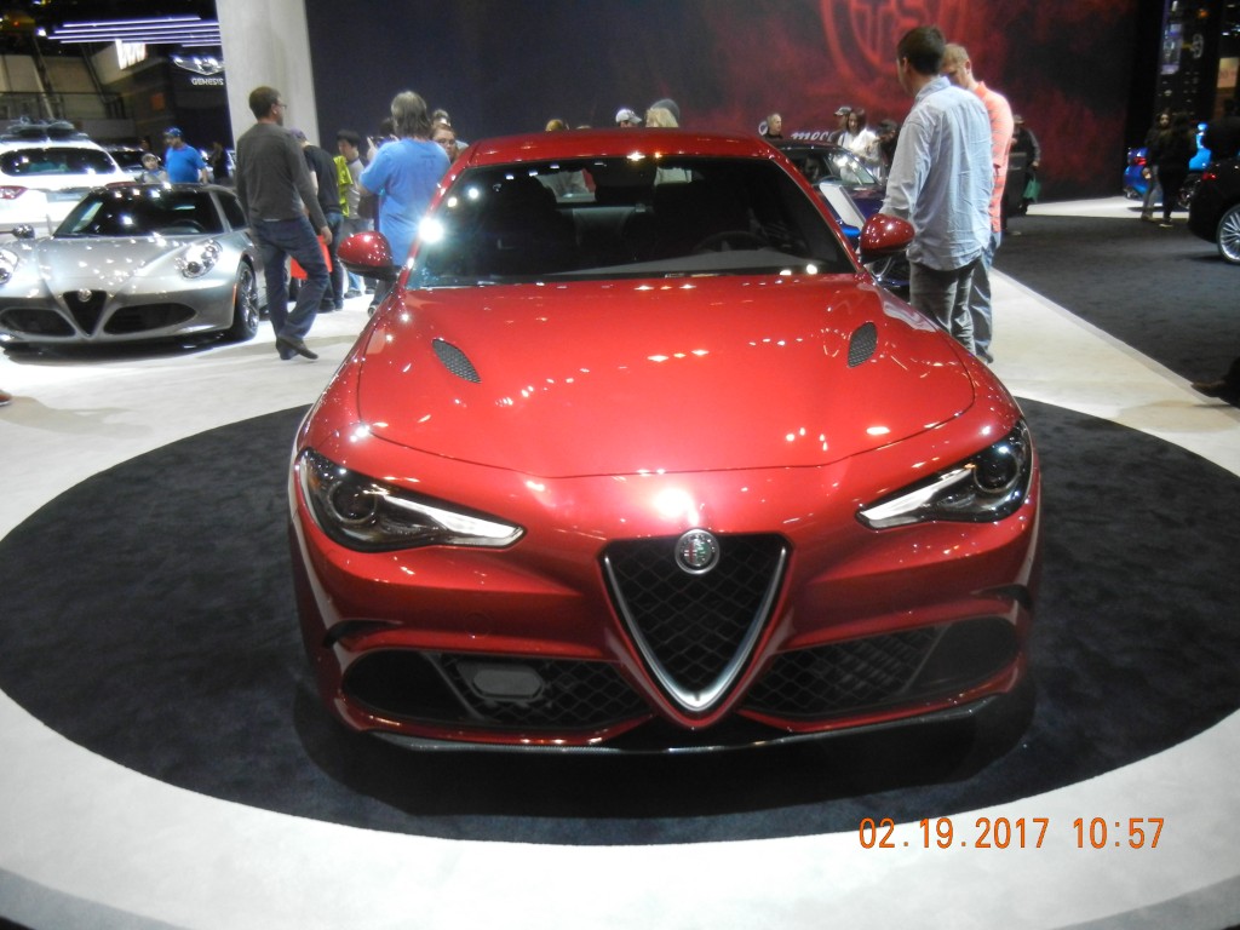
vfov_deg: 46.8
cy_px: 465
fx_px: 1075
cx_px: 620
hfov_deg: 60.0
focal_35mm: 30
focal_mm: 5.4
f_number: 3.5
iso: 640
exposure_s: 1/160
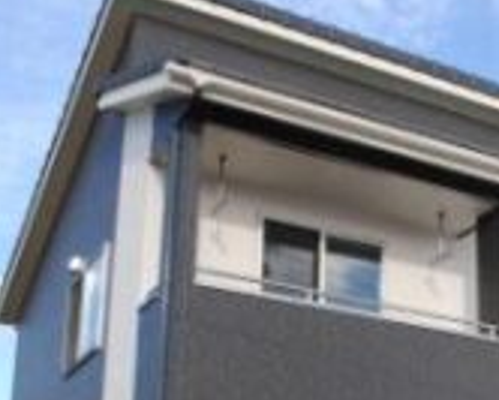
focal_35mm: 64
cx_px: 367
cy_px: 395
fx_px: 946
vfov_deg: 23.0
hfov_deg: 29.2
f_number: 11
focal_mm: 18
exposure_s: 1/500
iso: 800
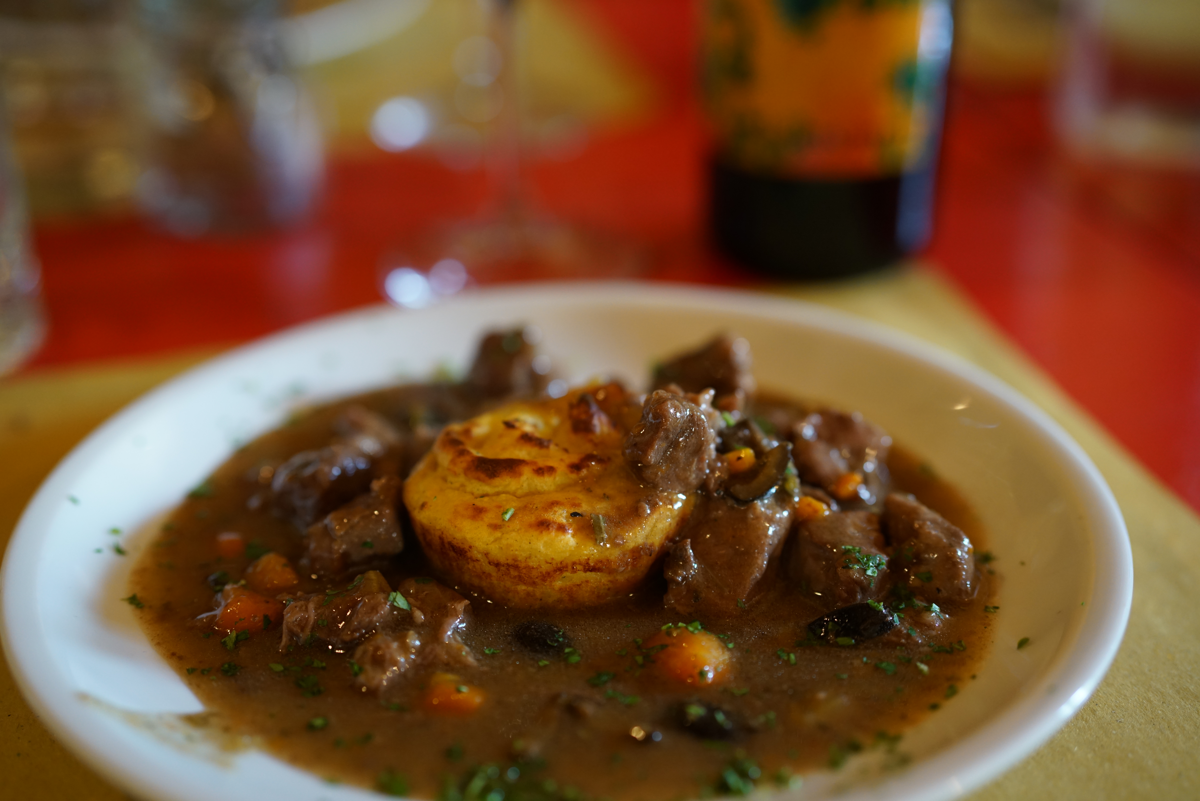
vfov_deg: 27.0
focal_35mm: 50
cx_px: 600
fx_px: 1667
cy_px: 400
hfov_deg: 39.6
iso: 1250
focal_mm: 50
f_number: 2
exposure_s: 1/60
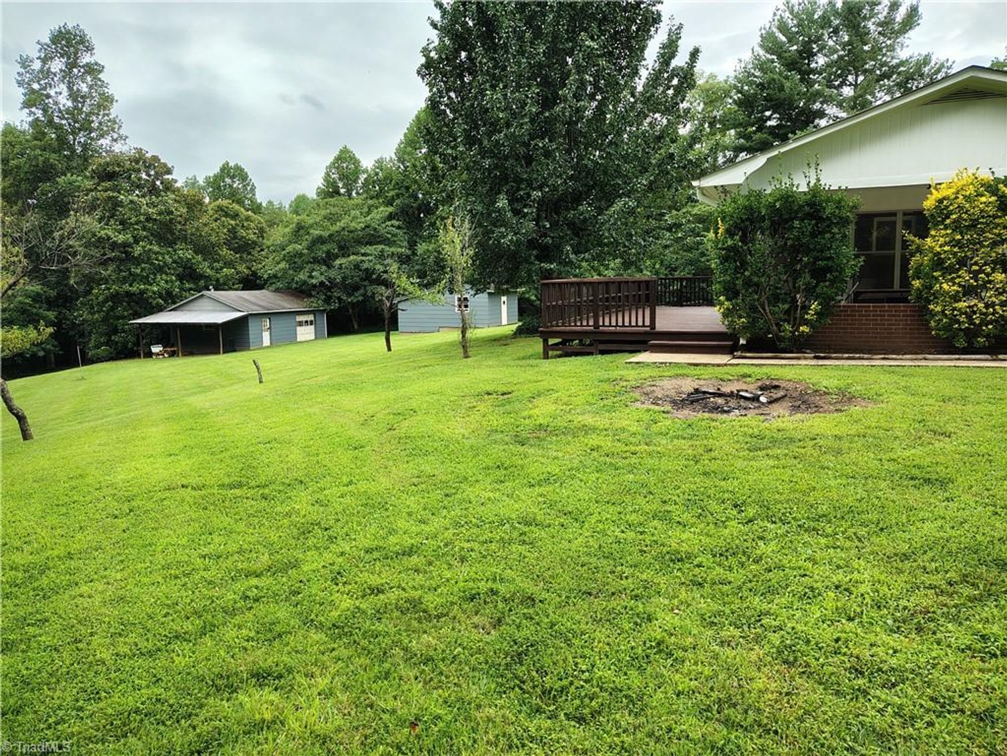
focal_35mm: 24
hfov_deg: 71.6
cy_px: 378
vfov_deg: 56.8
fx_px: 698
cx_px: 504
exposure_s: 1/268
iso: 100
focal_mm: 5.56
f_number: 1.8
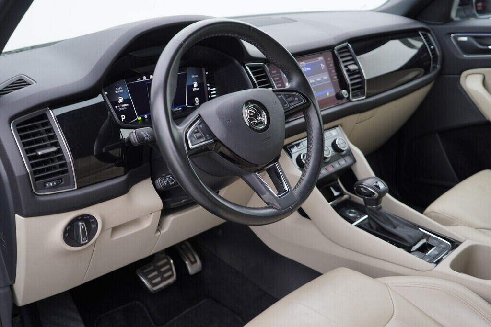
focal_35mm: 36
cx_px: 246
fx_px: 491
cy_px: 164
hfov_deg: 53.1
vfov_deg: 36.9
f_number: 2.8
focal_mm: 24
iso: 125
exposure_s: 1/40
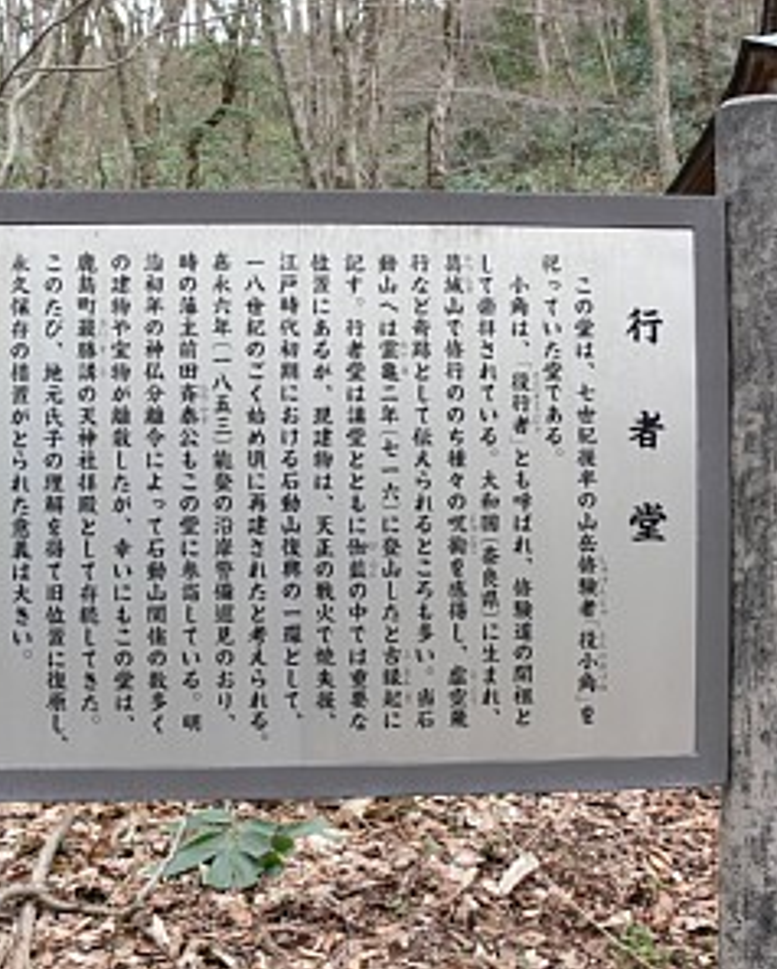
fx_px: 1321
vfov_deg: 40.3
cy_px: 483
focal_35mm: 46
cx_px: 287
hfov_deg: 32.6
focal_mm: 7.4
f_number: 3.2
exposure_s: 1/60
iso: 80
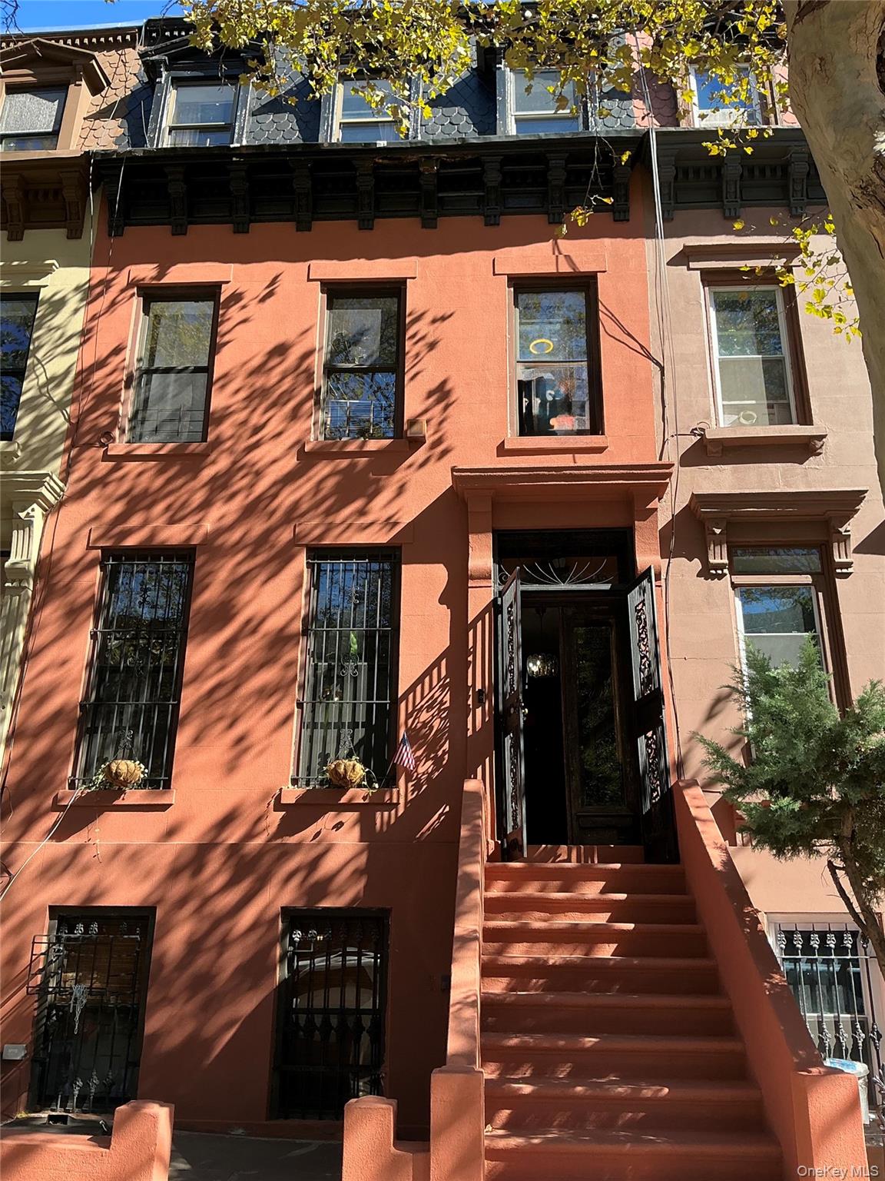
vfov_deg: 63.4
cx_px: 442
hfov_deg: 49.7
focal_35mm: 28
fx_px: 954
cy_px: 590
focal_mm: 3
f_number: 1.8
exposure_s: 1/412
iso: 25
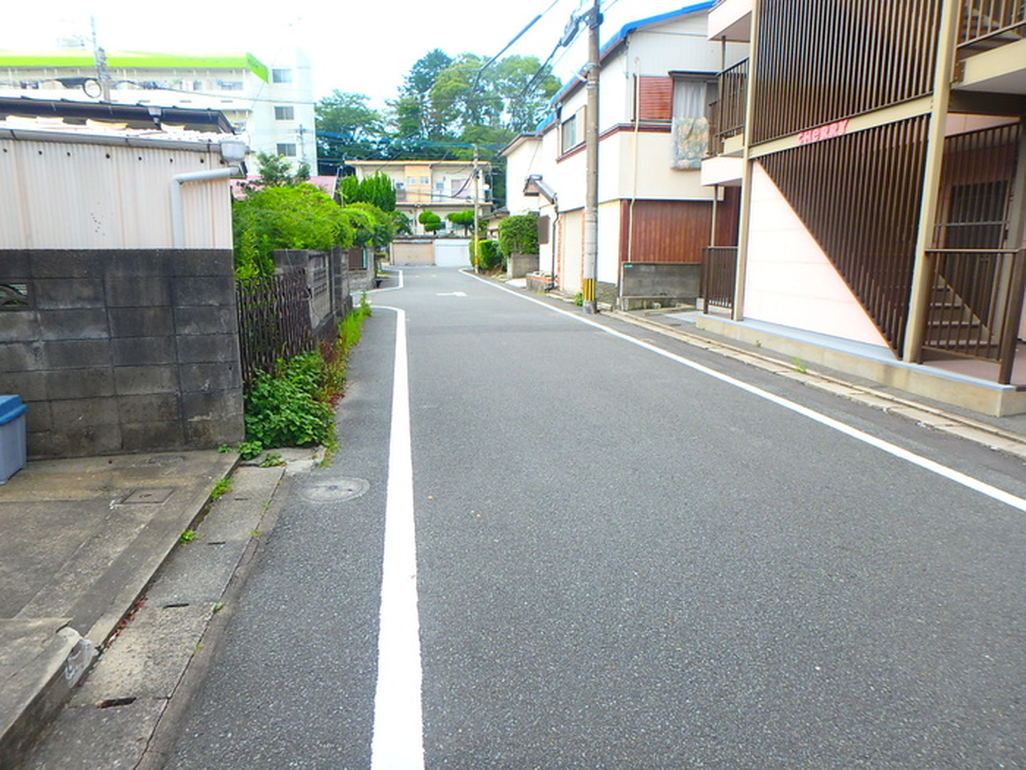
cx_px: 513
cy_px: 385
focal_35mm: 21
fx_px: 622
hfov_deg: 79.0
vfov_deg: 63.4
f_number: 3.5
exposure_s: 1/250
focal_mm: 3.7
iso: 125
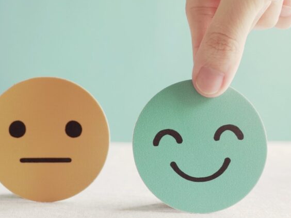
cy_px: 121
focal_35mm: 97
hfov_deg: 20.0
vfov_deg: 15.3
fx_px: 814
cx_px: 58
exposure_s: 1/50
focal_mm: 37
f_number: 4
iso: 400
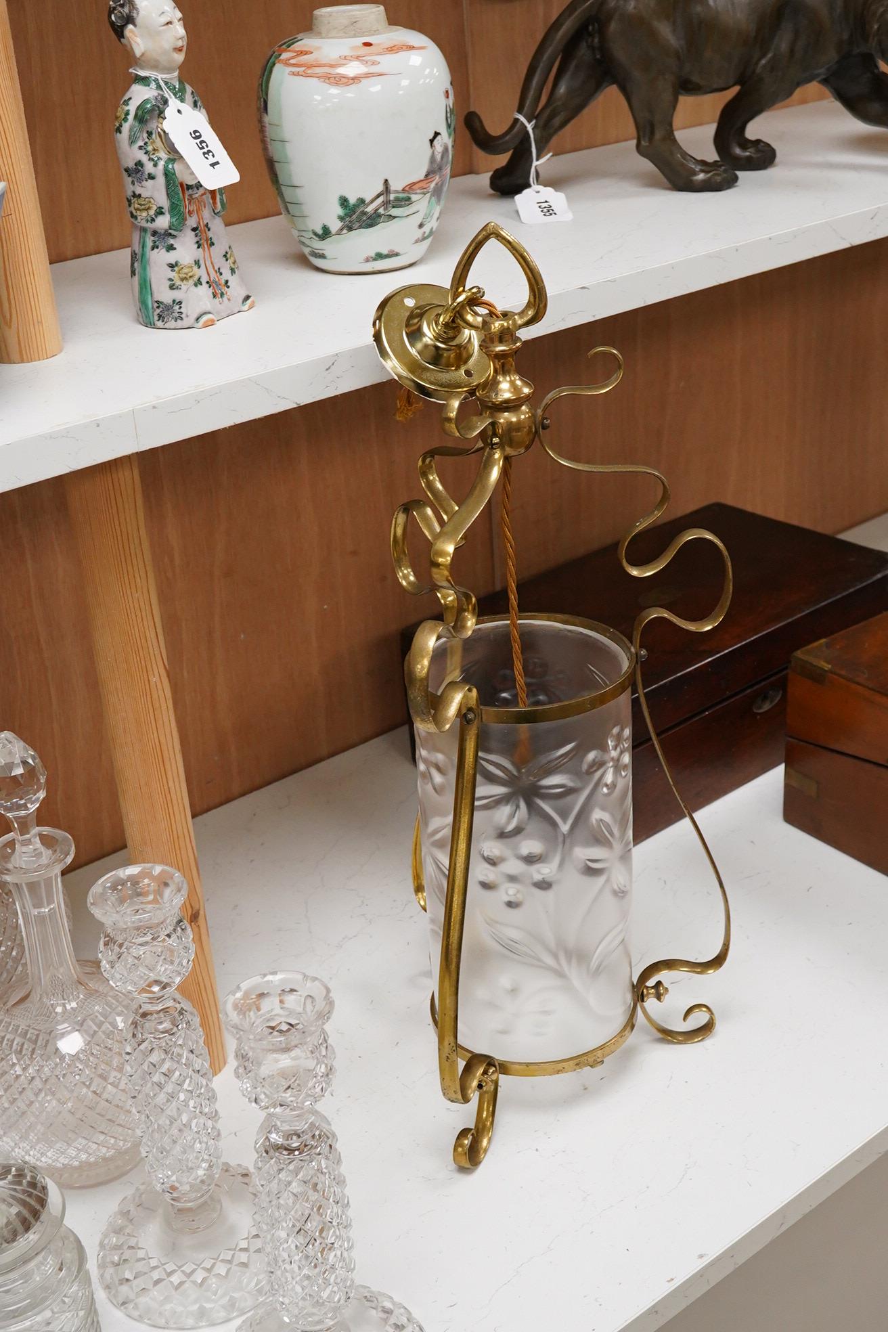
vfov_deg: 43.6
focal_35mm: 45
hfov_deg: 29.9
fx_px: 1665
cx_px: 444
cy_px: 666
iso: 2500
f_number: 11
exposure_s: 1/160
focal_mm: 30
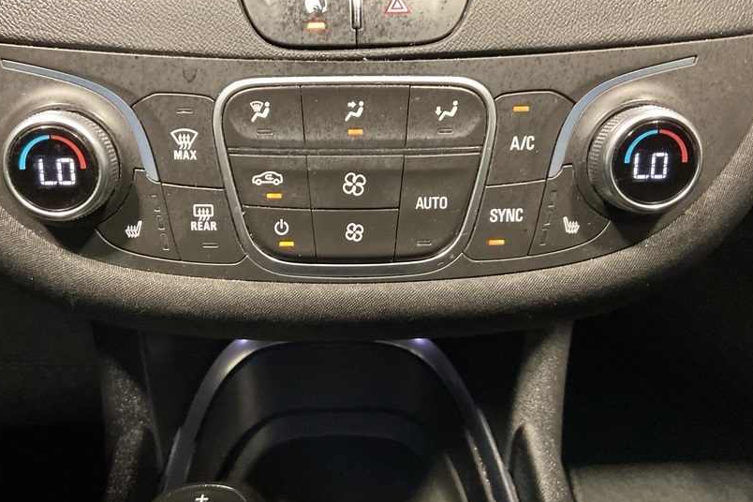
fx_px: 753
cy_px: 268
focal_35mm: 36
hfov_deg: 53.0
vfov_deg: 36.9
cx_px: 332
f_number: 1.8
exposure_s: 1/25
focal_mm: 3
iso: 400
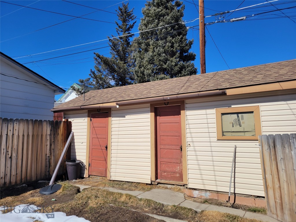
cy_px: 111
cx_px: 148
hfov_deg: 67.3
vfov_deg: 53.1
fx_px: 222
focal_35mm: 26
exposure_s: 1/4199
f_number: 1.8
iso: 40
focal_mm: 5.4
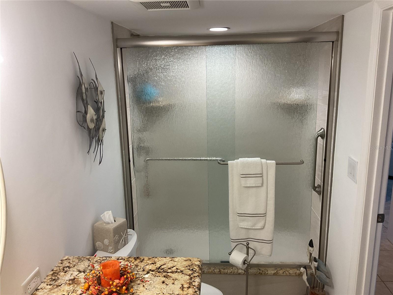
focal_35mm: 29
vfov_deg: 48.2
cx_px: 196
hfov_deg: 61.7
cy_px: 148
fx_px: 329
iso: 64
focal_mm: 3
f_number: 1.8
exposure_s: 1/60
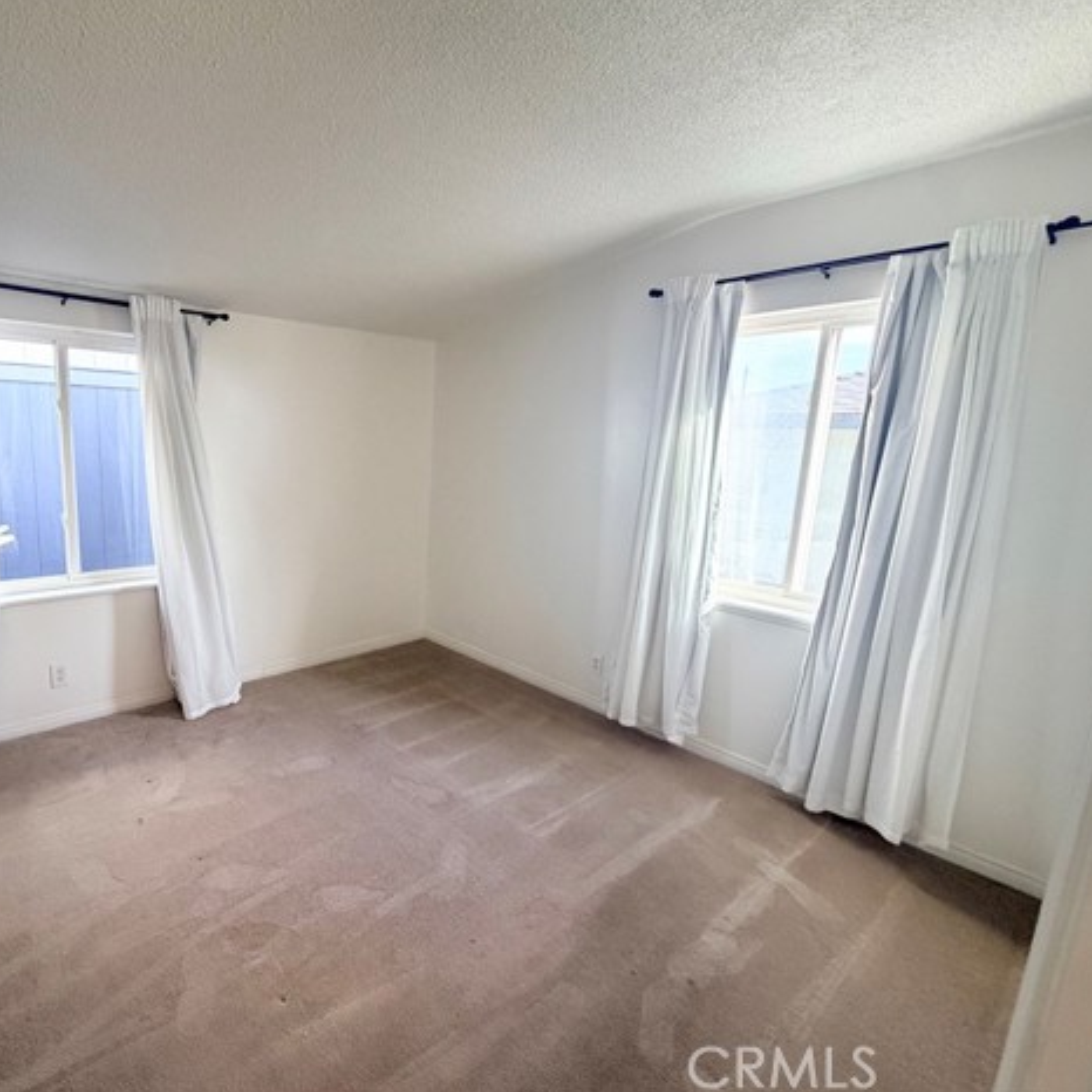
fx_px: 607
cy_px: 539
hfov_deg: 81.5
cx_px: 375
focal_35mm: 17
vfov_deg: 84.0
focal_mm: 2.22
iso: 200
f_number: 2.2
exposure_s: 1/120
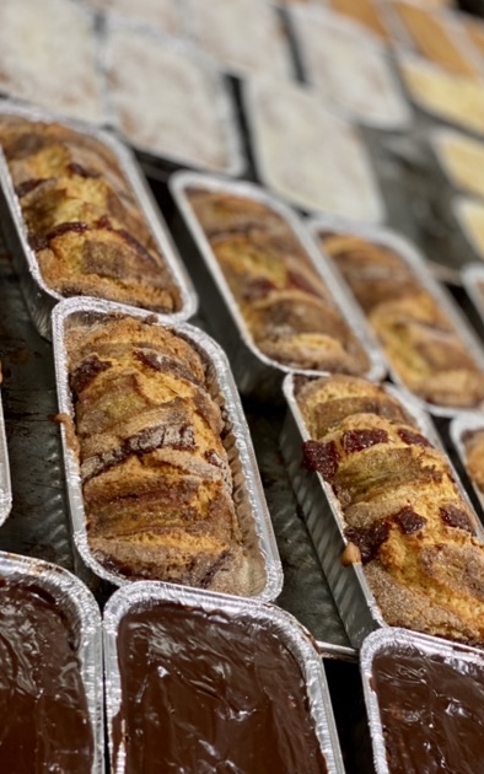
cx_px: 294
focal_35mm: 56
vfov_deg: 36.3
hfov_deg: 23.1
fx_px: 1181
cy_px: 385
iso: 125
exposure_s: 1/40
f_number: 2
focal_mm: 6
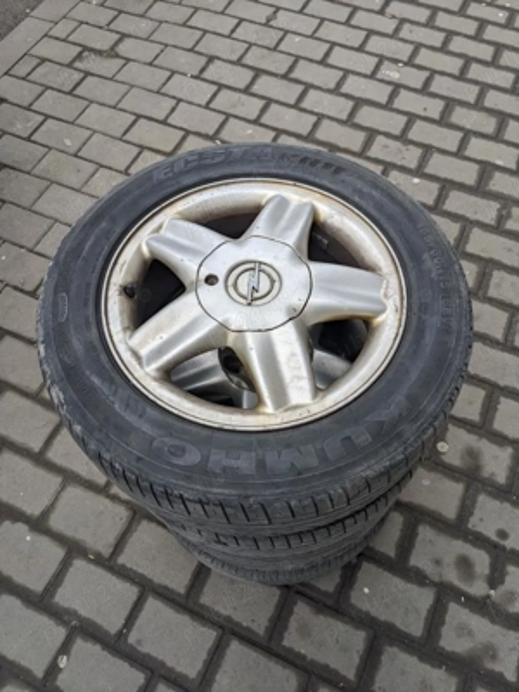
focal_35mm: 27
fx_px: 540
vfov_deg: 65.3
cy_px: 346
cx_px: 260
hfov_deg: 51.4
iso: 53
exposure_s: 1/326
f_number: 1.73
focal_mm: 4.38
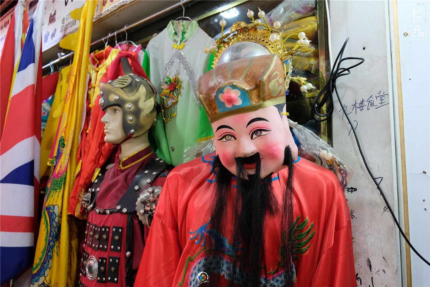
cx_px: 215
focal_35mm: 27
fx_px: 322
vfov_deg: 47.9
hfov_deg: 67.4
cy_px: 144
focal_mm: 18
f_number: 4
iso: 1250
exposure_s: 1/30
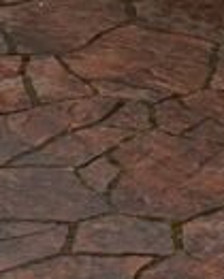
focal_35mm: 403
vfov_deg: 4.7
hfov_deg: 3.8
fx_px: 3336
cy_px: -379
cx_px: 580
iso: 500
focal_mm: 55
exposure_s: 1/160
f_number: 6.3
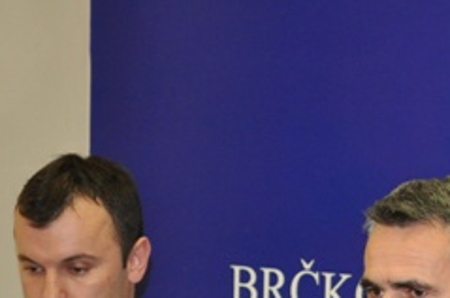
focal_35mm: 221
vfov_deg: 6.1
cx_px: 459
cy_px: 382
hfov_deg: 9.3
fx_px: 2759
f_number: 5.6
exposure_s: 1/60
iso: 800
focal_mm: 55
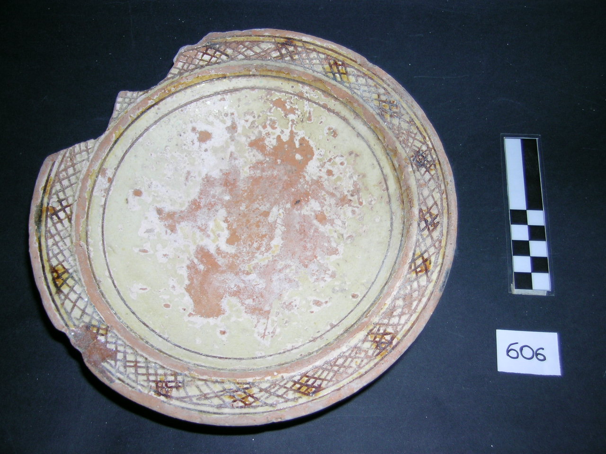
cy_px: 227
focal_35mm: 35
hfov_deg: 52.6
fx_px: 613
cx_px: 303
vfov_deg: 40.7
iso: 50
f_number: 3
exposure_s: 1/60.1
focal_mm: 7.2
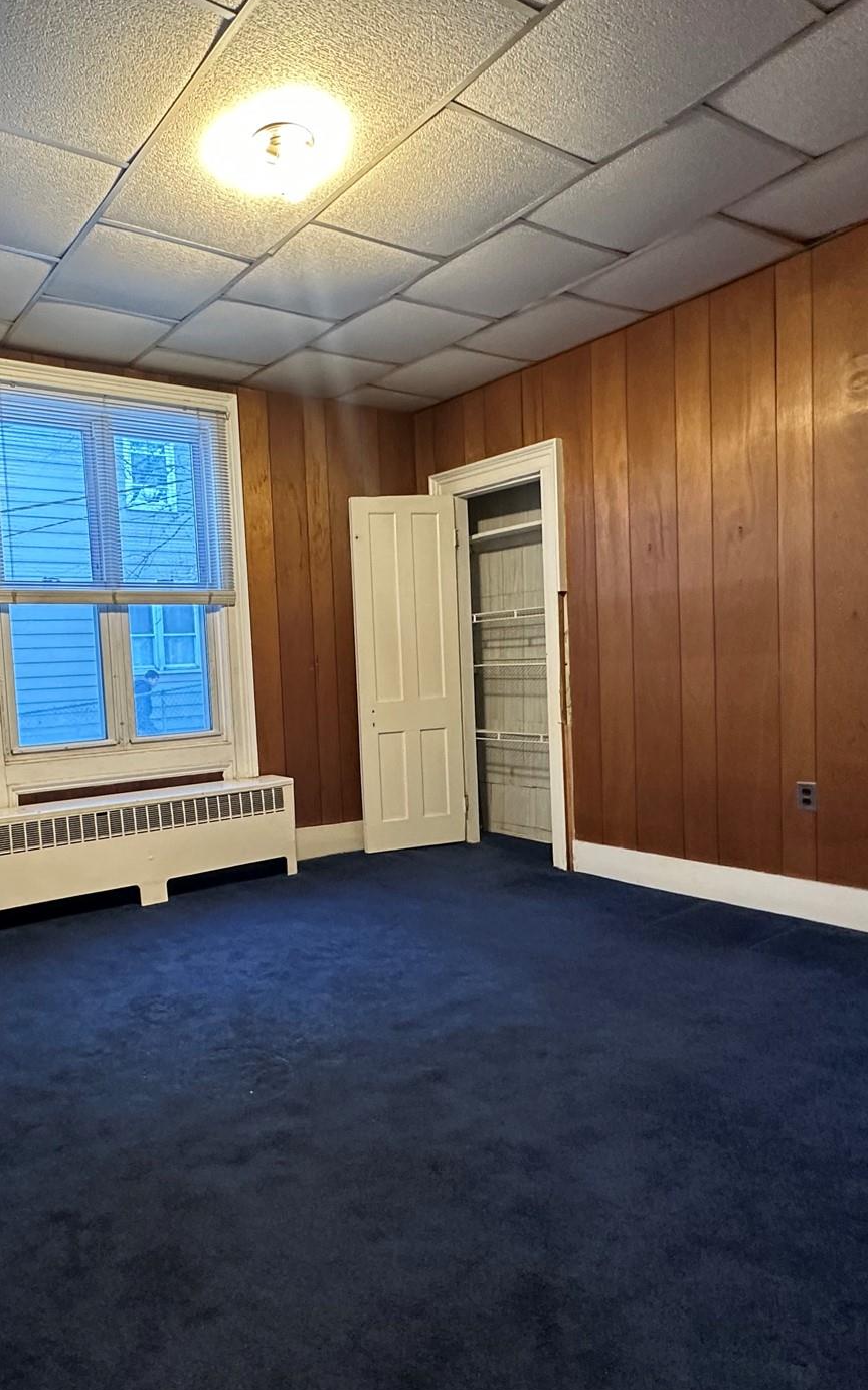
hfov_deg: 53.1
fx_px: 833
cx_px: 240
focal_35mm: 22
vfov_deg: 79.6
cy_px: 736
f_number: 2.2
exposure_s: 1/60
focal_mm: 2.22
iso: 400
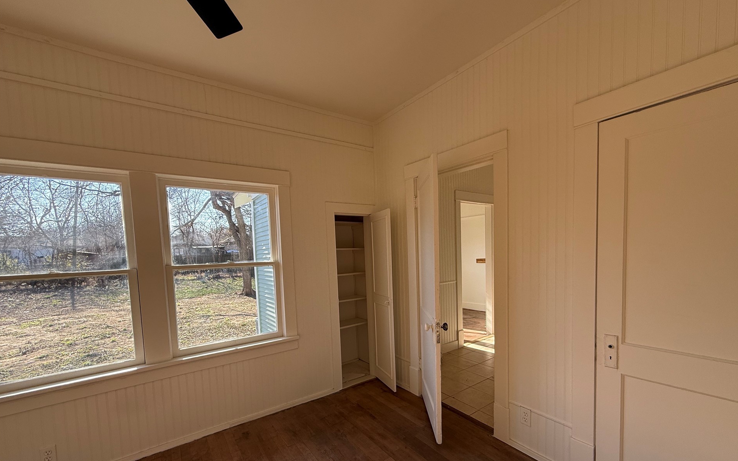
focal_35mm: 15
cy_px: 271
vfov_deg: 74.1
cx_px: 369
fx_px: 302
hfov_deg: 101.5
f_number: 2.2
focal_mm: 2.22
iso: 64
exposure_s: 1/209
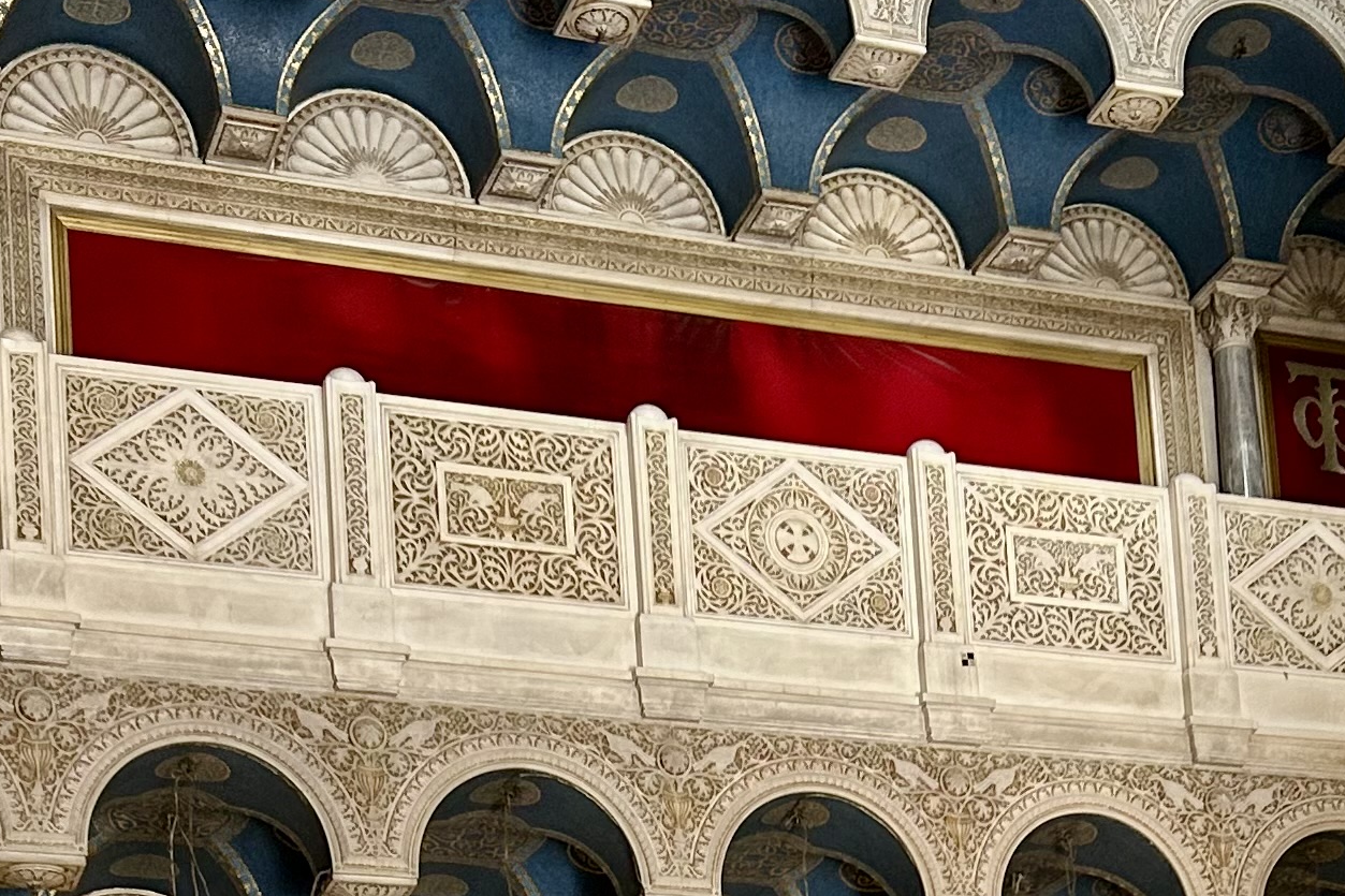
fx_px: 3250
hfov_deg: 23.3
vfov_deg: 14.3
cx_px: 885
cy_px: 1481
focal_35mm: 87
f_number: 1.5
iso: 125
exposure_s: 1/89
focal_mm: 5.7
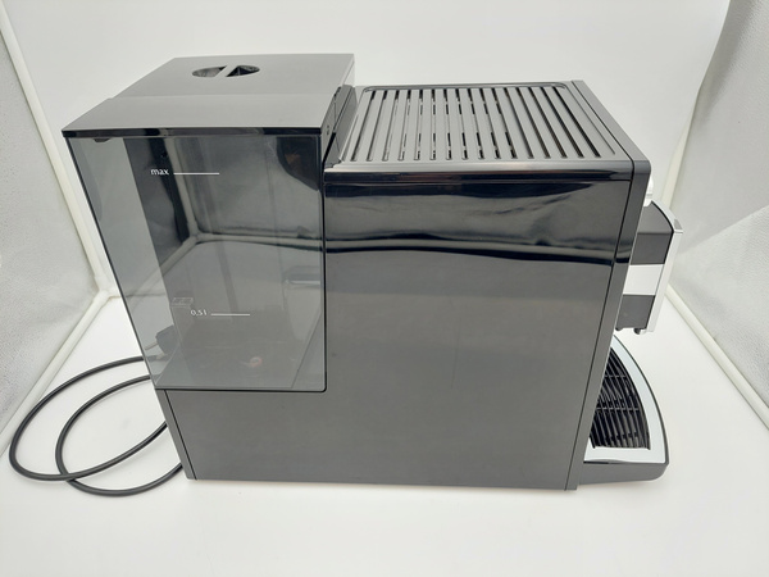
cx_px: 384
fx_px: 555
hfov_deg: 69.4
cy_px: 288
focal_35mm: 25
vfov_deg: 54.9
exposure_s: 1/120
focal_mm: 5.23
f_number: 1.8
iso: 80
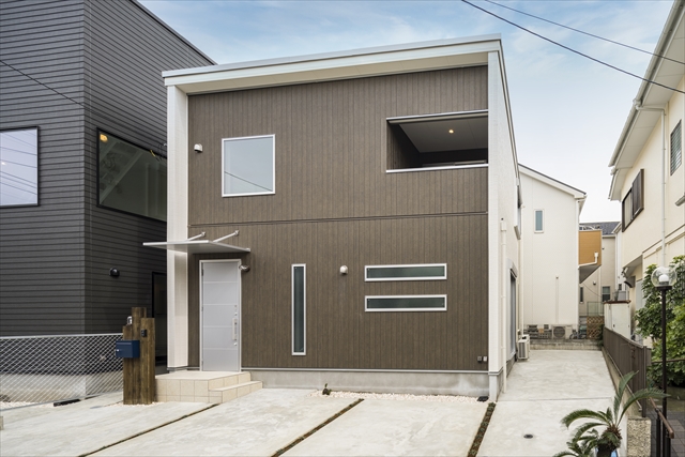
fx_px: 324
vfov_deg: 70.5
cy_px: 228
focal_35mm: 17
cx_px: 342
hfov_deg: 93.3
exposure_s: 1/30
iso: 100
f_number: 11
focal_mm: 17
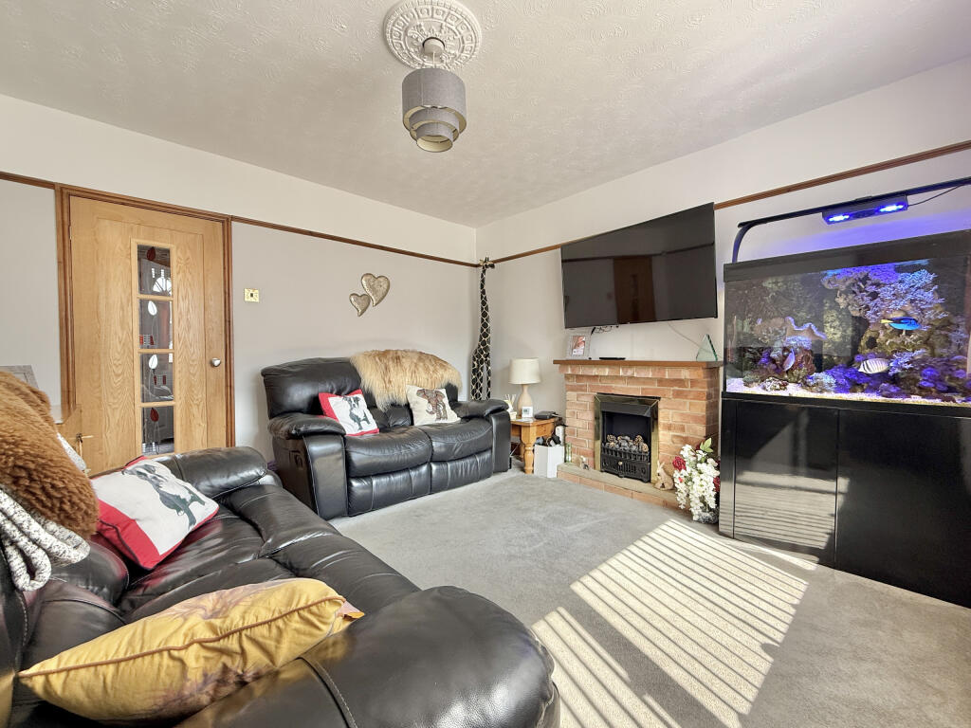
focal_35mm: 14
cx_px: 486
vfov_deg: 85.7
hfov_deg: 102.1
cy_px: 364
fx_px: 393
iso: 80
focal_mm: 2.22
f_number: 2.2
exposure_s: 1/99
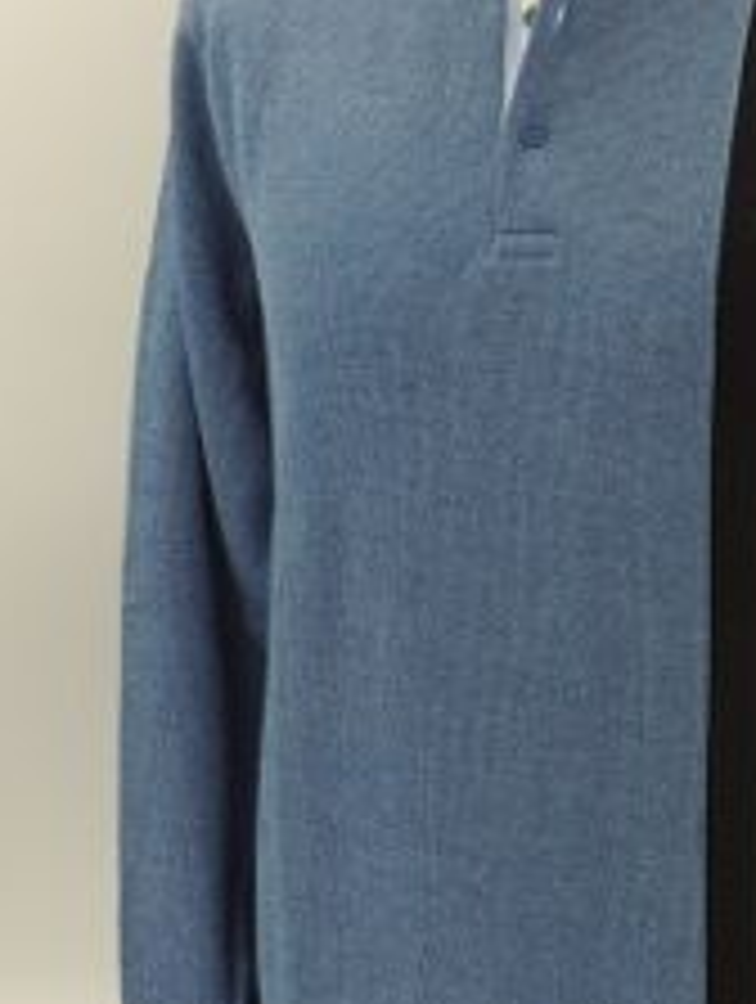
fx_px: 2439
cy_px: 457
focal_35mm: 84
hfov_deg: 17.4
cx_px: 652
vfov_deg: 23.2
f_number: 3.5
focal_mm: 8.3
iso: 100
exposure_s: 1/50
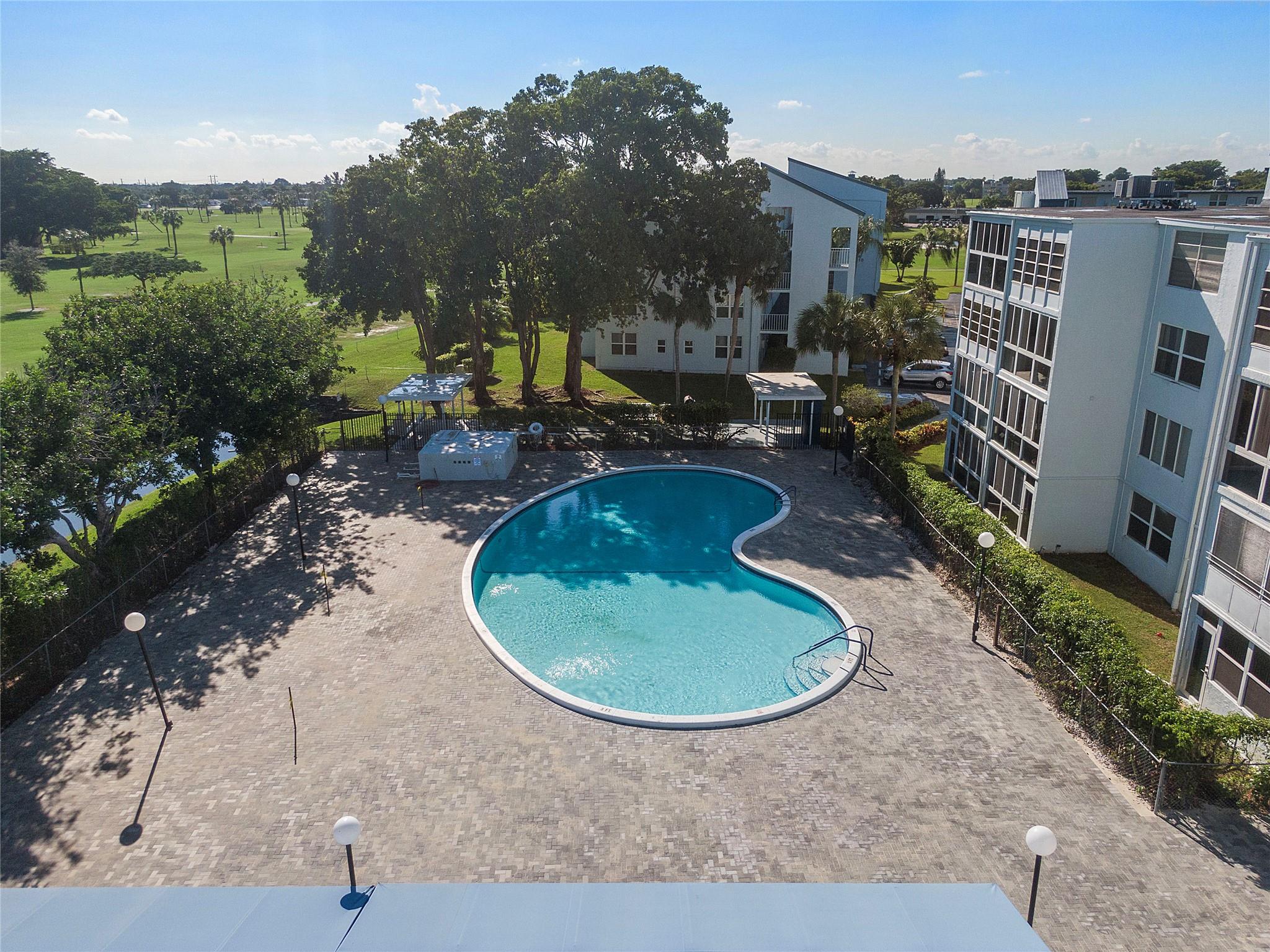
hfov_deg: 71.6
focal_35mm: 24
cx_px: 635
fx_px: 880
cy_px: 476
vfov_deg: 56.8
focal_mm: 4.39
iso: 100
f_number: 2.8
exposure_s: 1/2500
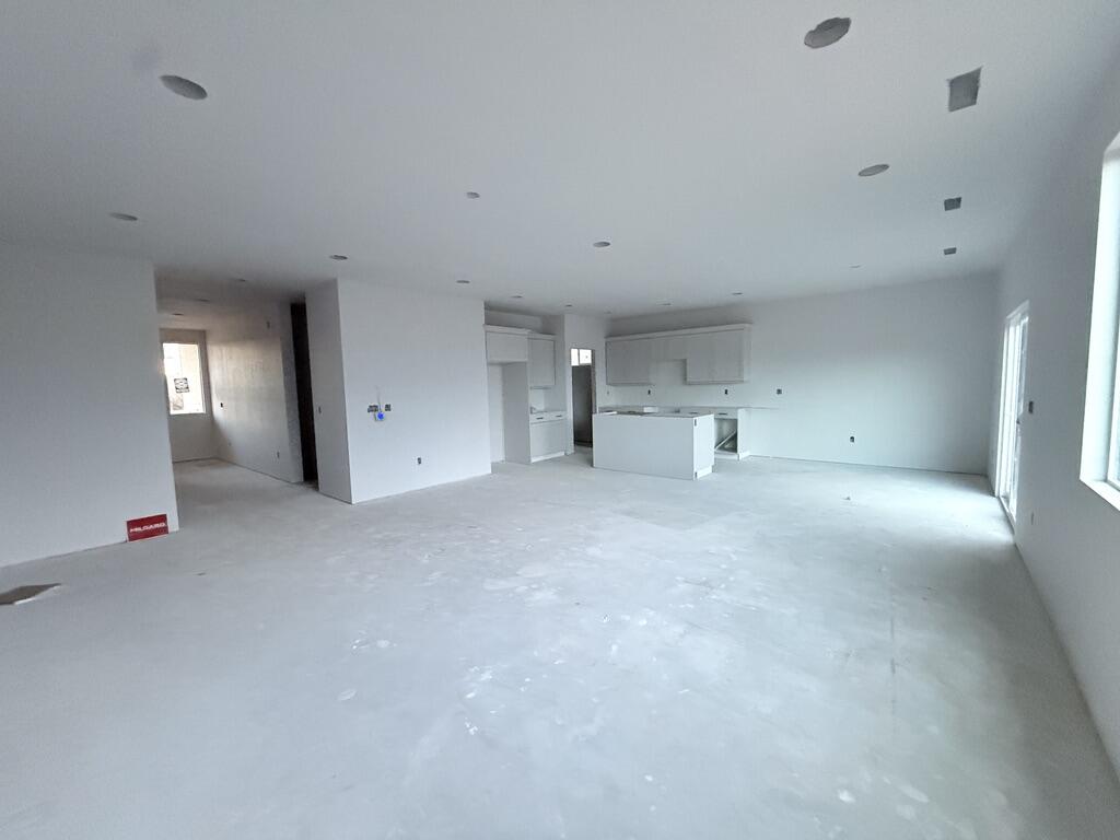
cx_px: 560
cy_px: 420
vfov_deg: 85.7
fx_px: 453
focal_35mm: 14
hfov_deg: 102.1
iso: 1000
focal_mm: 2.22
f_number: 2.2
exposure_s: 1/60
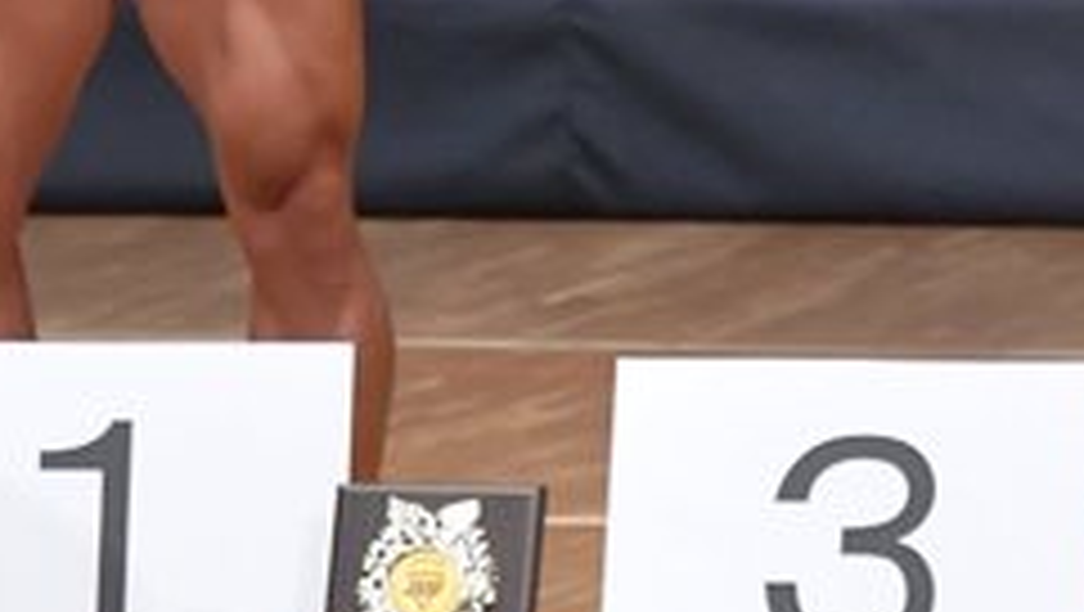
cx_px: 200
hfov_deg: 2.2
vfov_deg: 1.3
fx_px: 27615
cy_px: -320
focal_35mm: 960
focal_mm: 190
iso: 6400
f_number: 5.6
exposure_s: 1/400
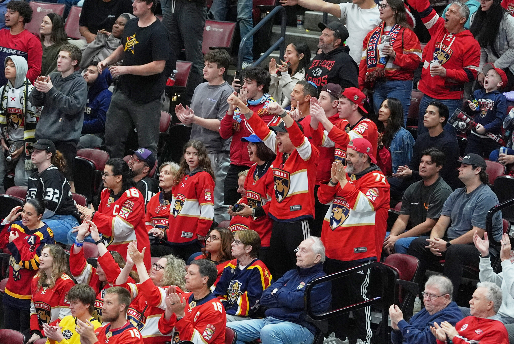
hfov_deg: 6.9
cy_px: 172
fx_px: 4287
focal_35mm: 300
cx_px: 257
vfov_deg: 4.6
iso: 3200
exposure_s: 1/2000
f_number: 3.2
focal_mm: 200
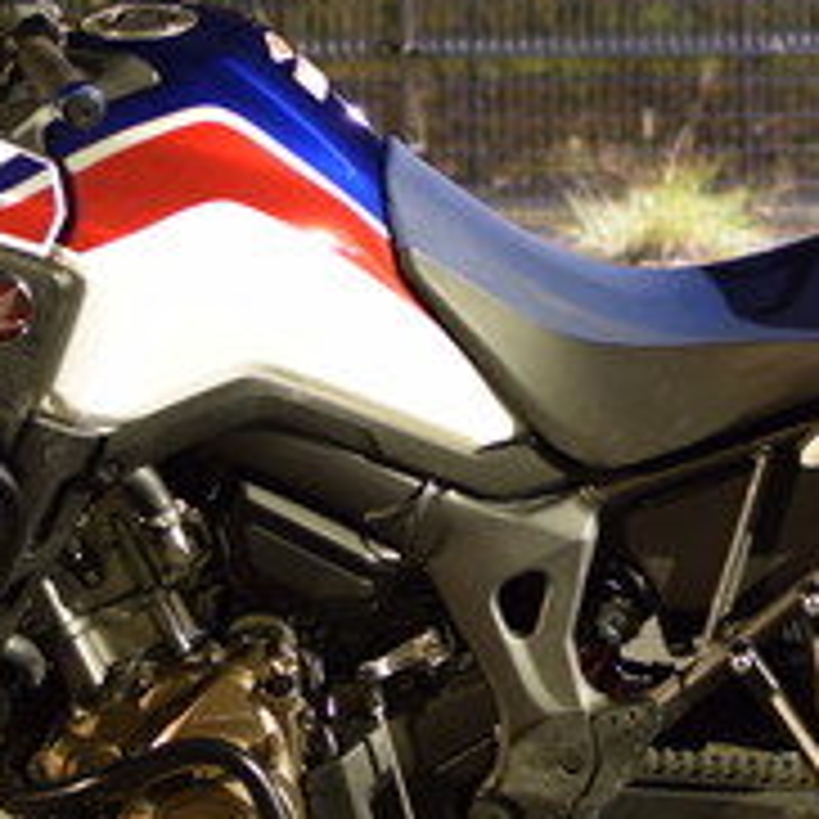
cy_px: 281
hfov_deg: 9.4
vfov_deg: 9.4
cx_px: 450
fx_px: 5000
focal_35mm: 187
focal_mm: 35
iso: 200
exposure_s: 3
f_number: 2.8
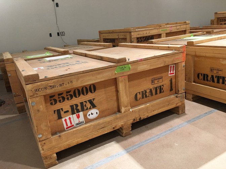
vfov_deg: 48.2
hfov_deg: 61.7
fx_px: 189
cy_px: 84
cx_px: 113
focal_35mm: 29
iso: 125
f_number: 2.2
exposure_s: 1/30
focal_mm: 4.15
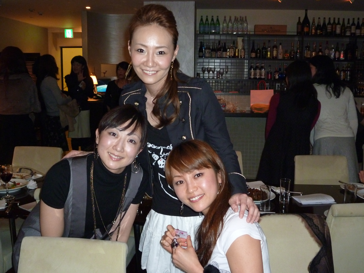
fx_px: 400
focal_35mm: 38
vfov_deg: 37.7
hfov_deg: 49.0
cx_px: 182
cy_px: 136
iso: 400
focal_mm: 6.8
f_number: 3.5
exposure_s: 1/30
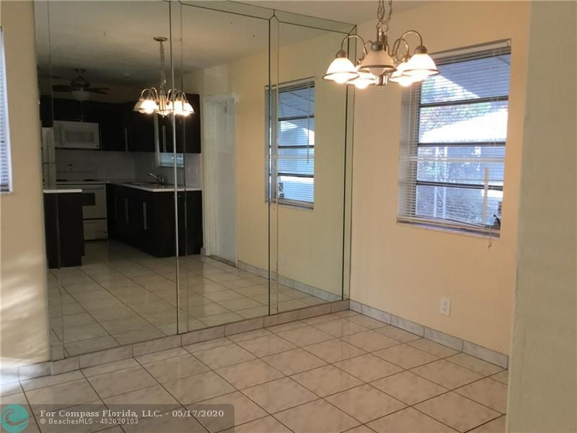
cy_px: 216
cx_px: 288
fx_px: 517
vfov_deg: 45.4
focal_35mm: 31
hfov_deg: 58.4
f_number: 2.4
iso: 32
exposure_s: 1/30
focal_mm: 3.3
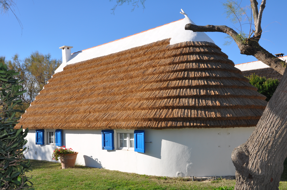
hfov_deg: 46.4
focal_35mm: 42
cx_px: 144
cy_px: 95
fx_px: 334
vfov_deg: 31.8
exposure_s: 1/200
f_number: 13
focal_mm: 28
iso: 200
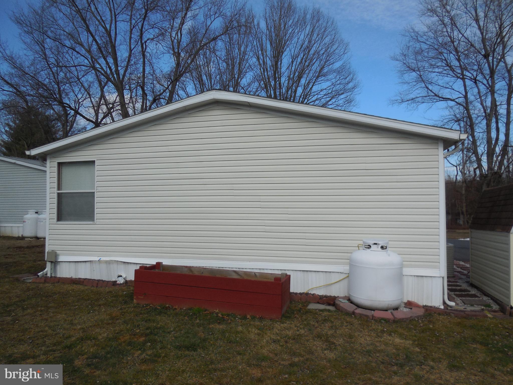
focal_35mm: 25
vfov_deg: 54.9
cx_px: 256
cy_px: 192
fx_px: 370
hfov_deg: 69.4
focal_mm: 4.5
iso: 125
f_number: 6.2
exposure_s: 1/640
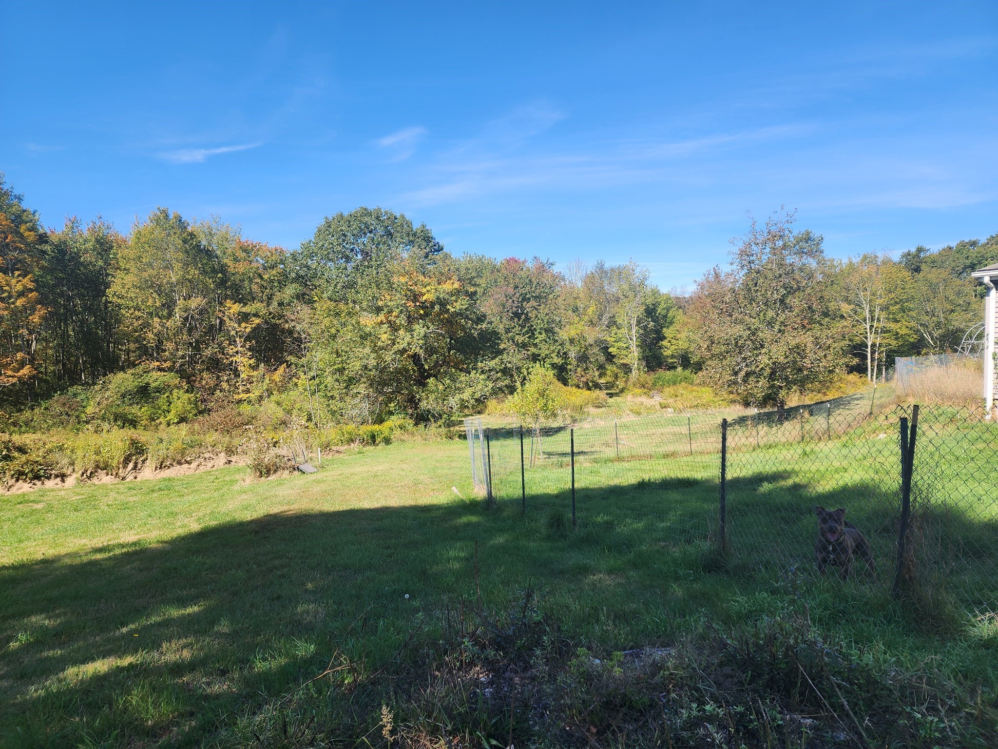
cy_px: 374
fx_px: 663
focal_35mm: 23
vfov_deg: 58.9
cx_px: 499
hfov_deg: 73.9
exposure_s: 1/548
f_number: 1.8
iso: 12
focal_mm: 6.4
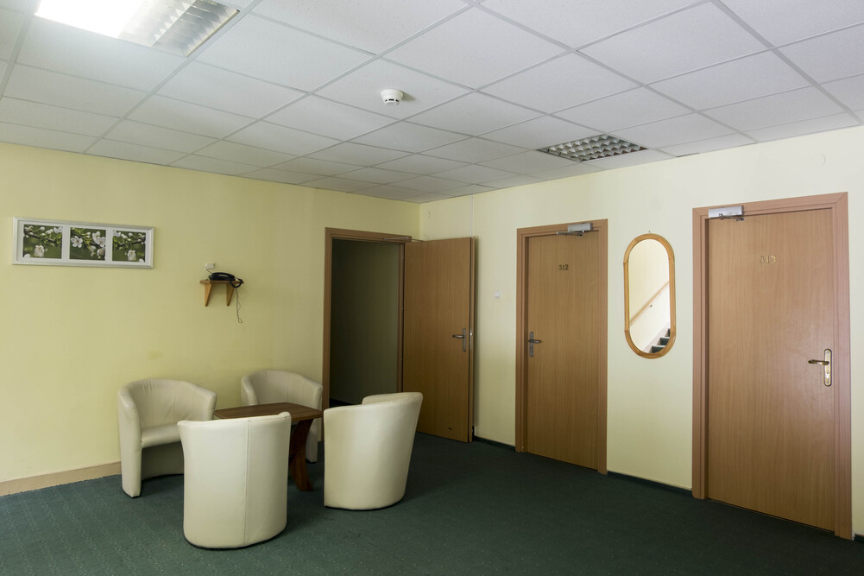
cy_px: 288
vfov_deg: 53.1
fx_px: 576
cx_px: 432
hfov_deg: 73.8
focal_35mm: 24
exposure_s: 4.5
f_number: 11
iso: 200
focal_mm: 16
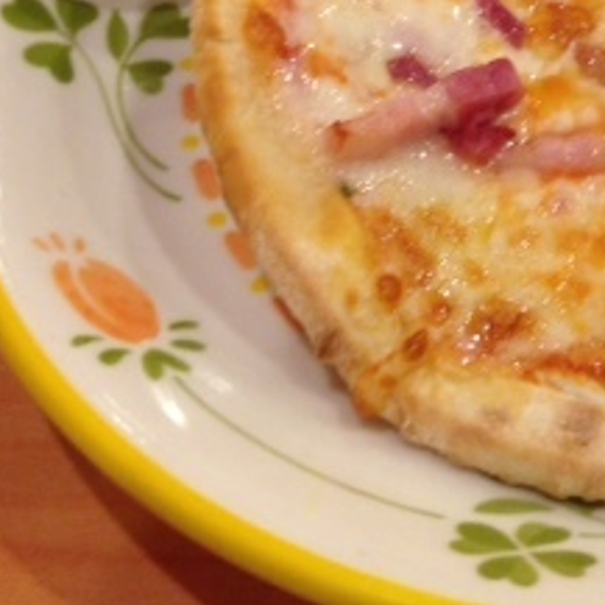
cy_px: -3
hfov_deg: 19.2
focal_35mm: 86
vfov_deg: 19.6
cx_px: 697
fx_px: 1701
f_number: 2.4
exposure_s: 1/20
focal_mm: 4.12
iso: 80
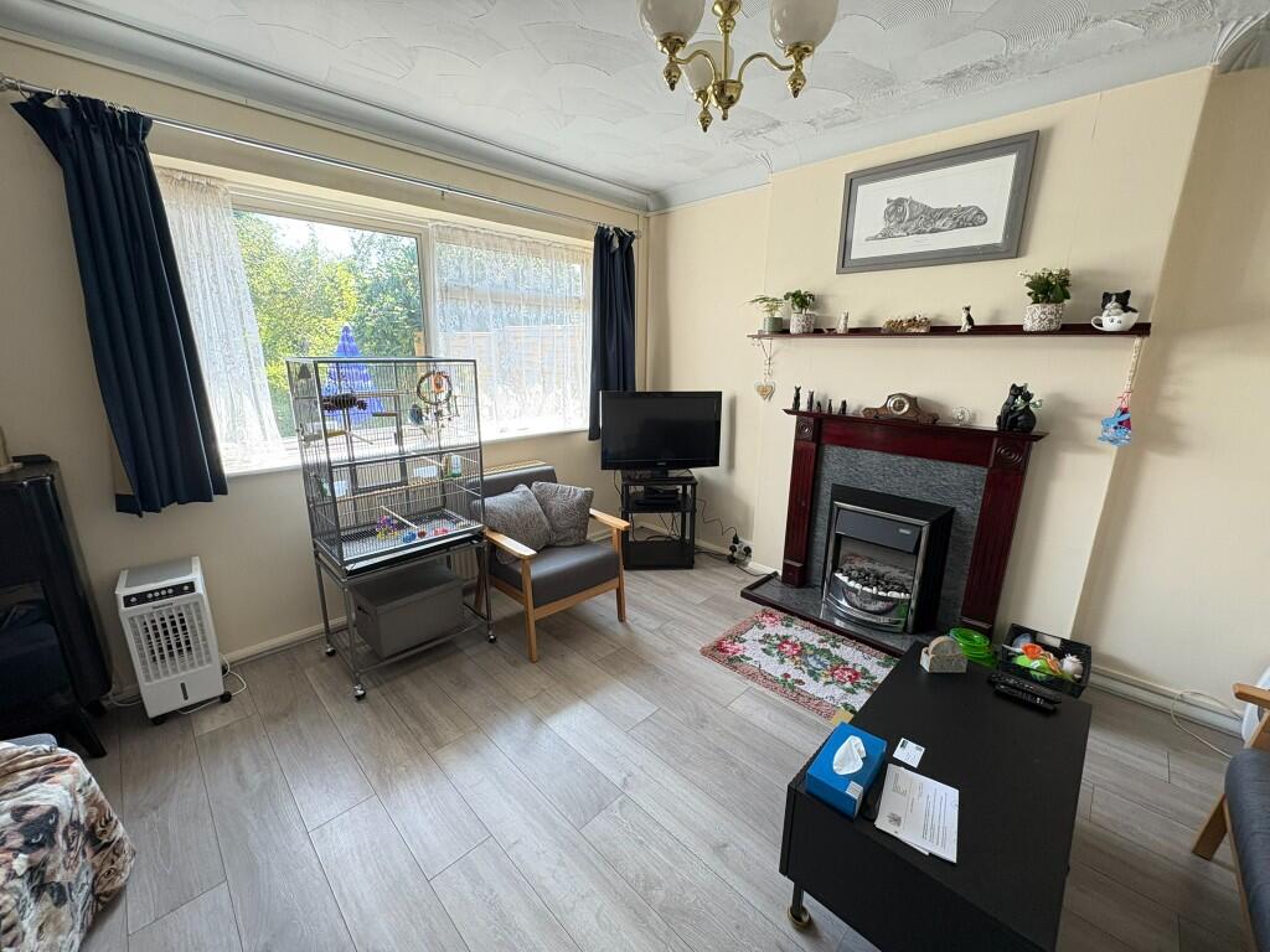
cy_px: 476
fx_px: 514
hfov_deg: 102.1
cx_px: 635
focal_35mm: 14
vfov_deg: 85.7
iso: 250
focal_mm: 2.22
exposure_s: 1/70
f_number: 2.2
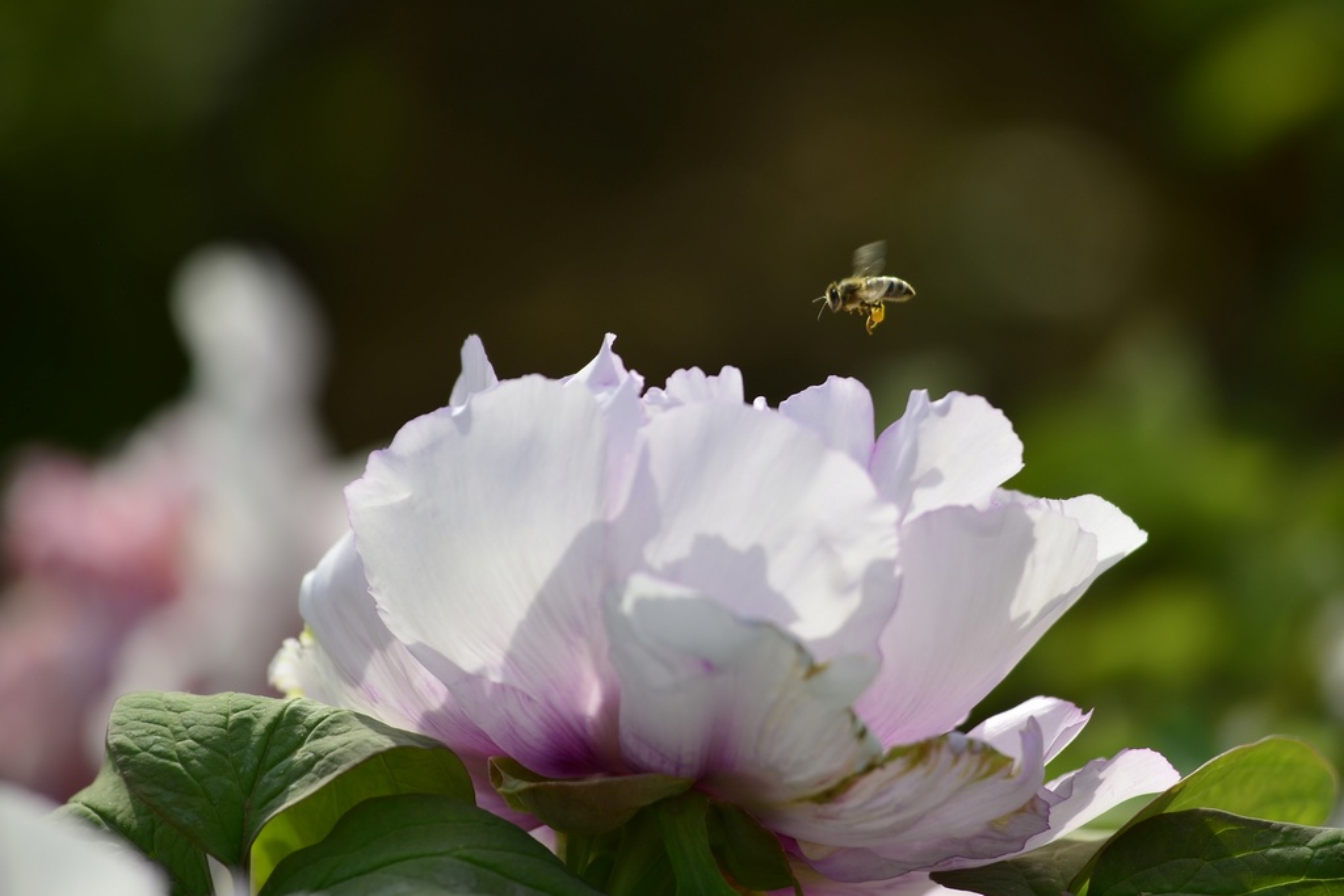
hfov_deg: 9.1
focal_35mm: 225
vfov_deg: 6.1
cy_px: 448
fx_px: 8401
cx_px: 672
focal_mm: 150
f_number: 2.8
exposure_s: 1/1600
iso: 100
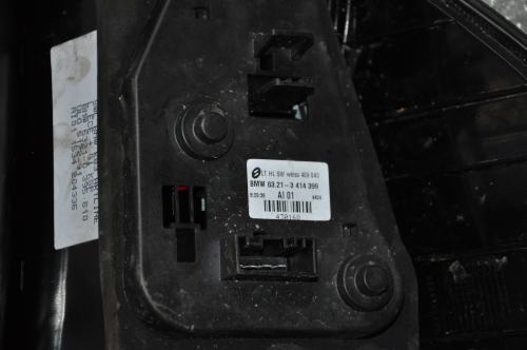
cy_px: 175
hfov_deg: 13.1
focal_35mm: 158
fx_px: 2303
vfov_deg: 8.7
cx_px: 264
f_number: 5.6
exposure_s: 1/60
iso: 800
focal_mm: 105
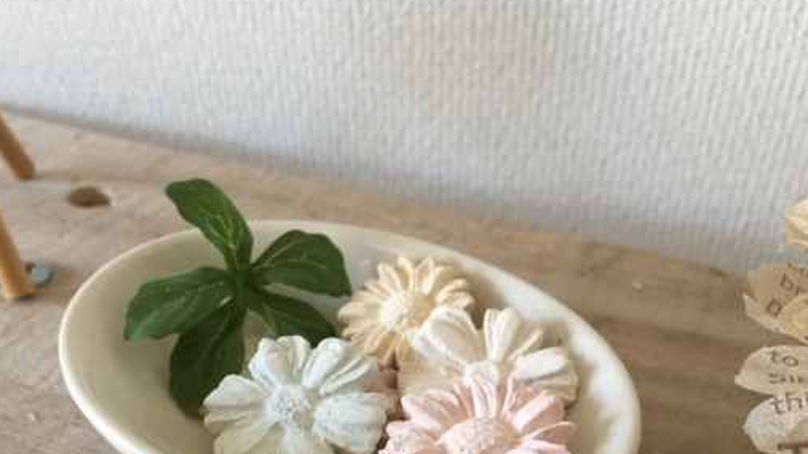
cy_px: 321
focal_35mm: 40
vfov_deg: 29.3
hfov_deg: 50.5
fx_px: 857
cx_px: 402
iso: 125
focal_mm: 4.15
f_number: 2.2
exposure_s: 1/15
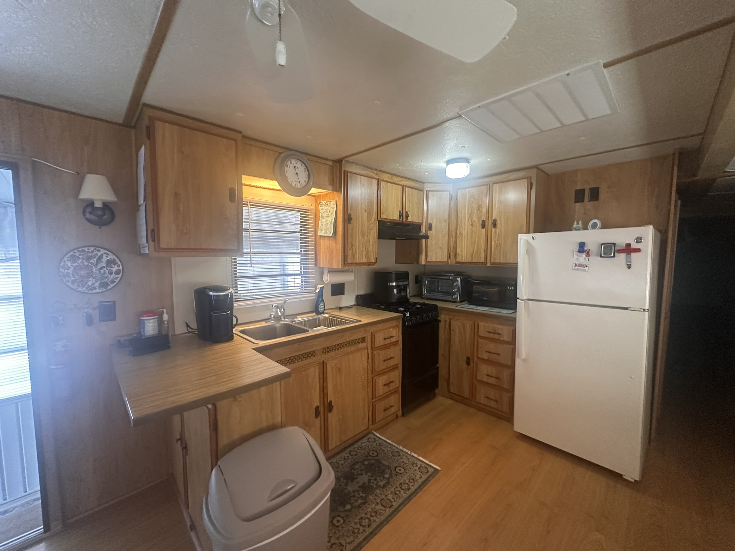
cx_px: 368
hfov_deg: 102.1
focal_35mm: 14
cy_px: 276
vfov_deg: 85.7
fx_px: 297
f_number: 2.2
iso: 320
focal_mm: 2.22
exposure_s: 1/60
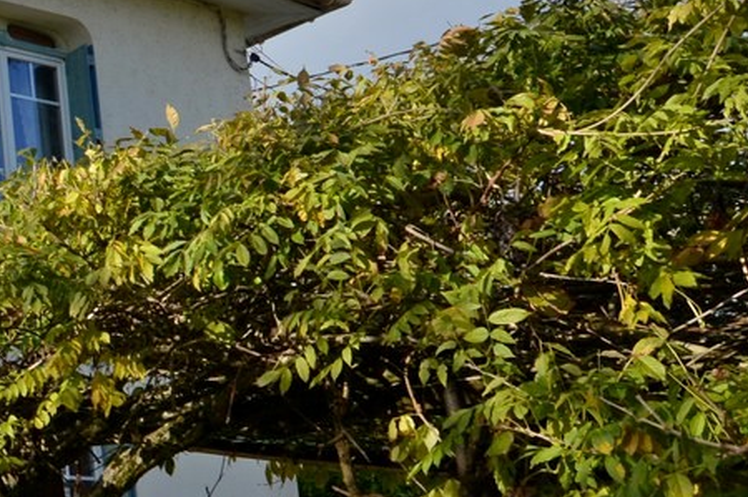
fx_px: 1619
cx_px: -396
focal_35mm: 78
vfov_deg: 17.4
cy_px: 348
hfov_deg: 21.5
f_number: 6.3
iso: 100
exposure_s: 1/200
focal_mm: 13
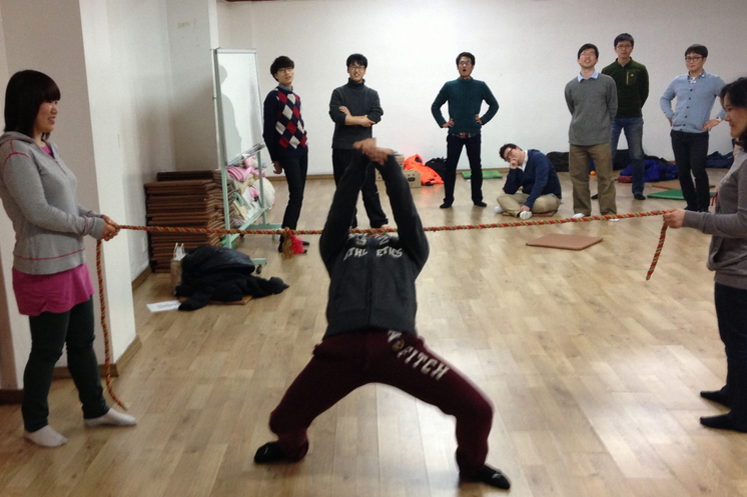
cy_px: 277
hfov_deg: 42.6
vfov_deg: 29.2
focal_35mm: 46
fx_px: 954
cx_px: 303
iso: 160
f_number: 2.4
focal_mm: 4.13
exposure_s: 1/20
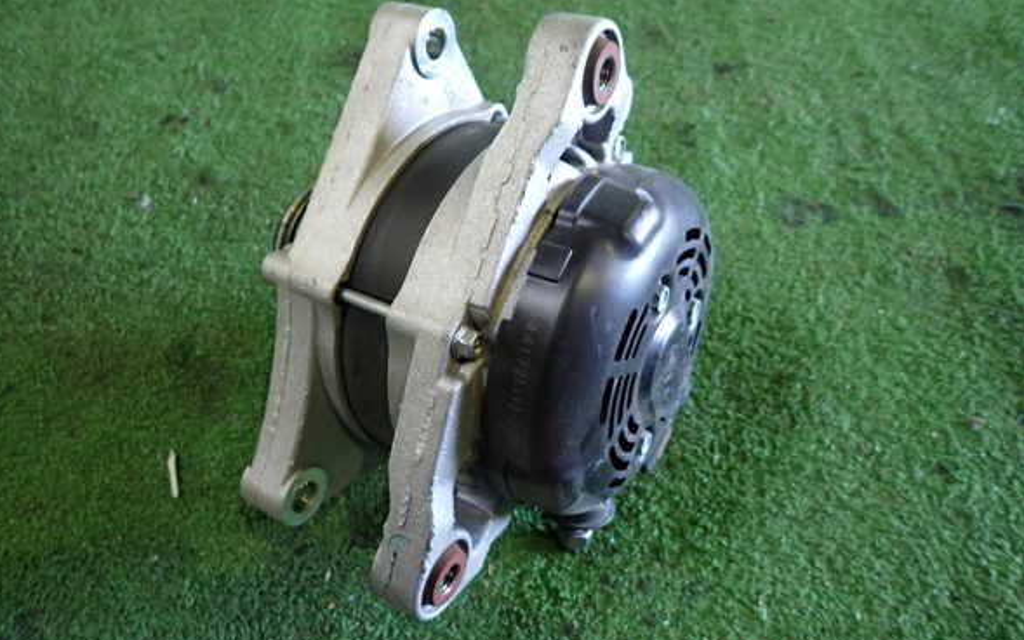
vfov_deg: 46.0
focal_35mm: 27
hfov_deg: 68.4
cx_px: 509
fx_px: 753
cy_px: 304
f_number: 2
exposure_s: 1/30
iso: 320
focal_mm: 4.5
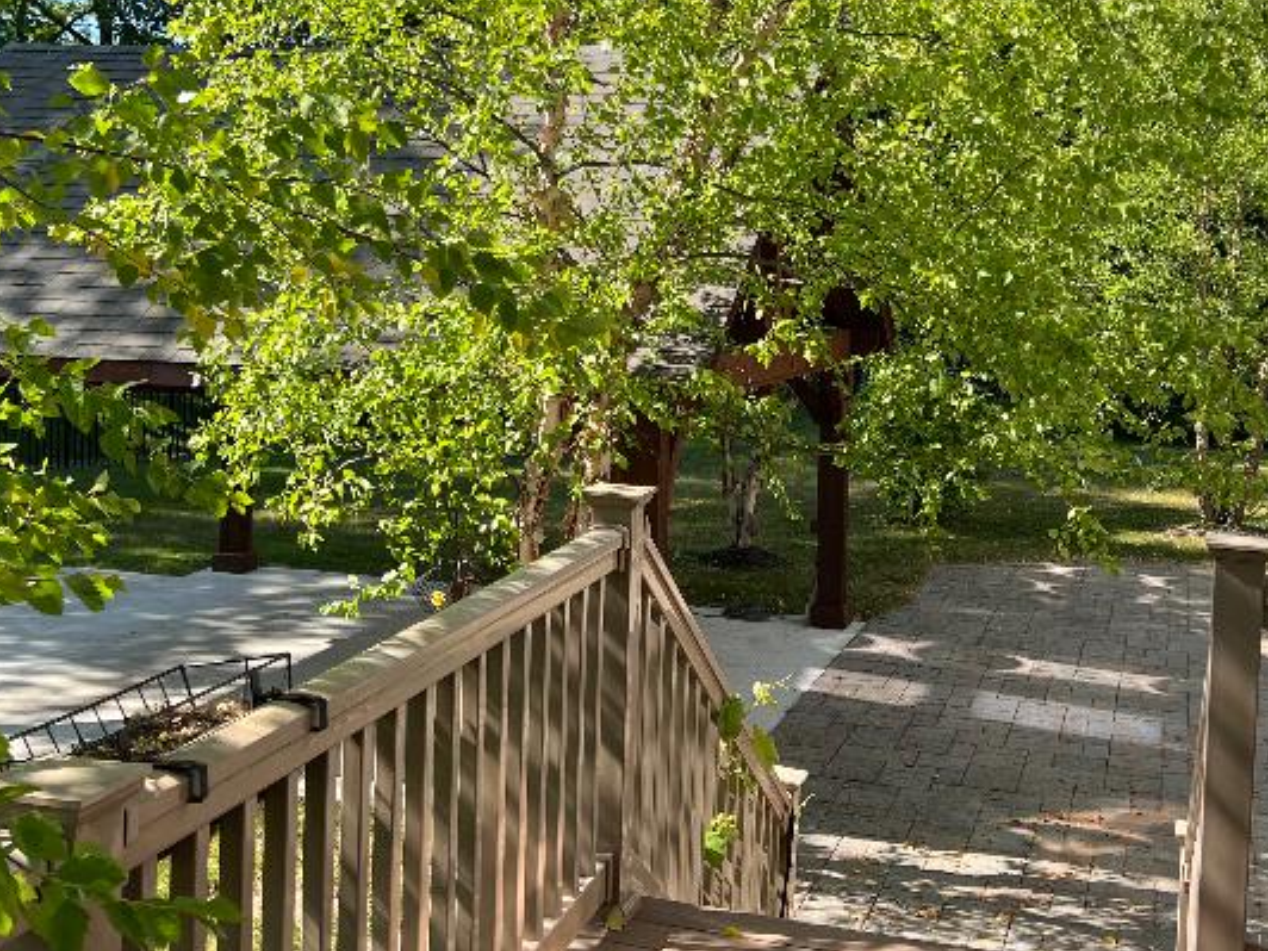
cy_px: 346
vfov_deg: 29.0
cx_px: 596
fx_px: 1832
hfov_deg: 38.2
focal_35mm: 50
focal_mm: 5.7
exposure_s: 1/1575
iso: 50
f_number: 1.5
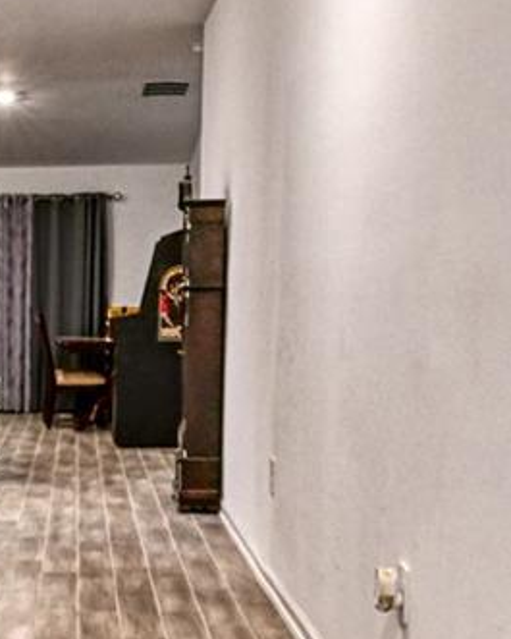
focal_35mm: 68
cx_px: -120
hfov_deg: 20.8
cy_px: 486
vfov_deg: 27.5
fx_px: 1285
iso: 2500
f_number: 7.1
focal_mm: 15
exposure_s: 1/200
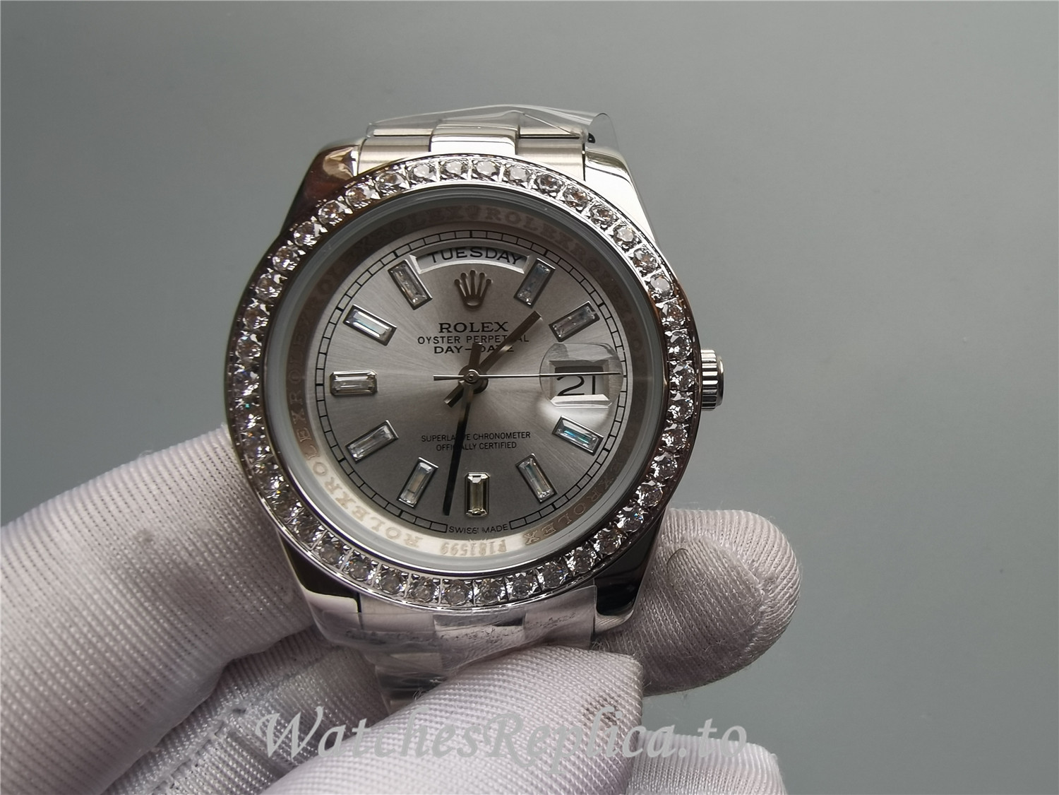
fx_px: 795
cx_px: 530
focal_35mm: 26
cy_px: 398
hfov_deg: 67.3
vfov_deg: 53.1
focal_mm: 2.26
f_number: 2.2
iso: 50
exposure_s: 1/100
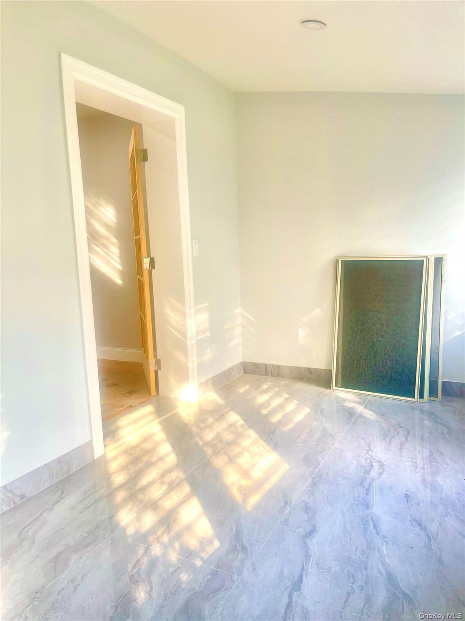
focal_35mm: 25
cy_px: 310
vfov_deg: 69.4
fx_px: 448
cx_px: 232
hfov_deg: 54.9
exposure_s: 1/121
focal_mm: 5.1
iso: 50
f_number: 1.6
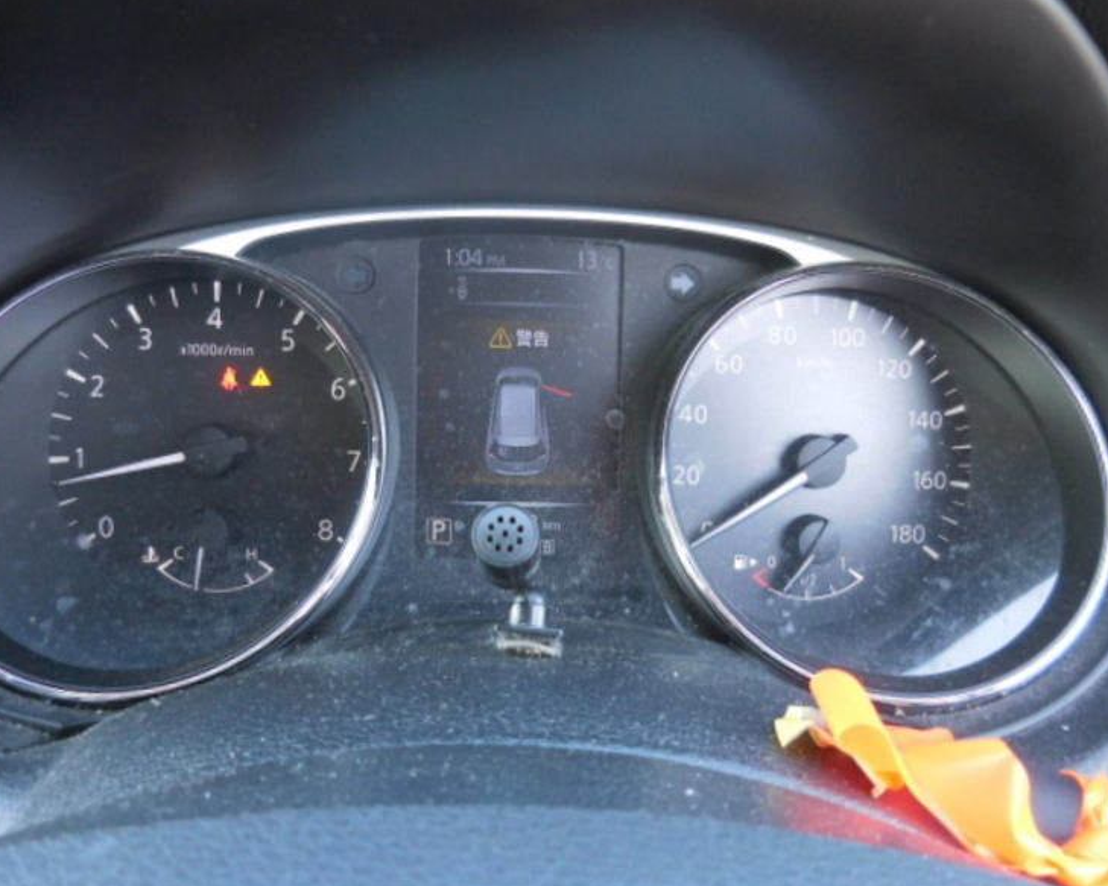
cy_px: 448
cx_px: 541
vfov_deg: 48.5
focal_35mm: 30
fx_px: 984
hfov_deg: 58.8
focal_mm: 5
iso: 320
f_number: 3.5
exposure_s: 1/30
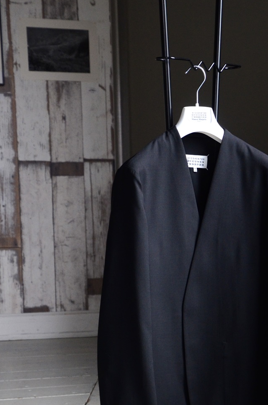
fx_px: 999
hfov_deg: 15.2
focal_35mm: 89
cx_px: 193
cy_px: 298
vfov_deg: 22.7
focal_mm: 38
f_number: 5
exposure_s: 1/80
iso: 1250
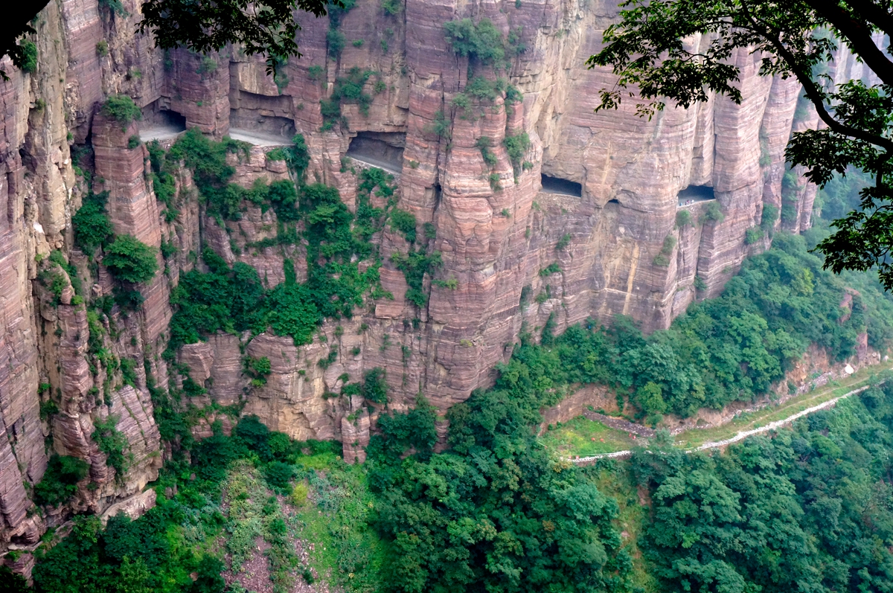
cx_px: 446
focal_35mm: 50
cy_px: 296
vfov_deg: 27.2
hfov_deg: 40.0
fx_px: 1226
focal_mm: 33
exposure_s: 1/15
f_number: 22
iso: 800
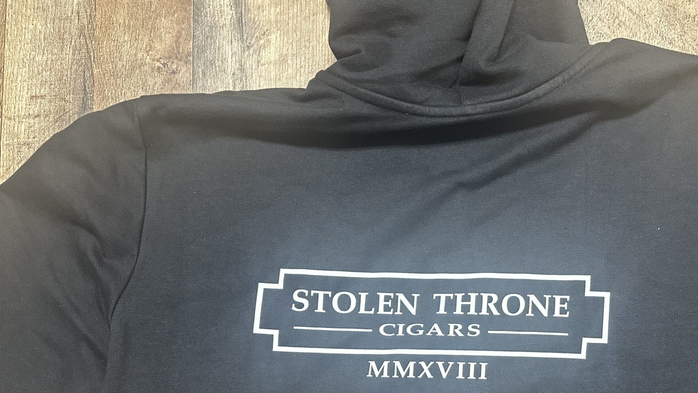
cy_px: 304
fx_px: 648
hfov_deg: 56.0
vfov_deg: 32.9
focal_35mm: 35
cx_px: 432
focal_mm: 6.86
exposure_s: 1/60
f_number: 1.78
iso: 500
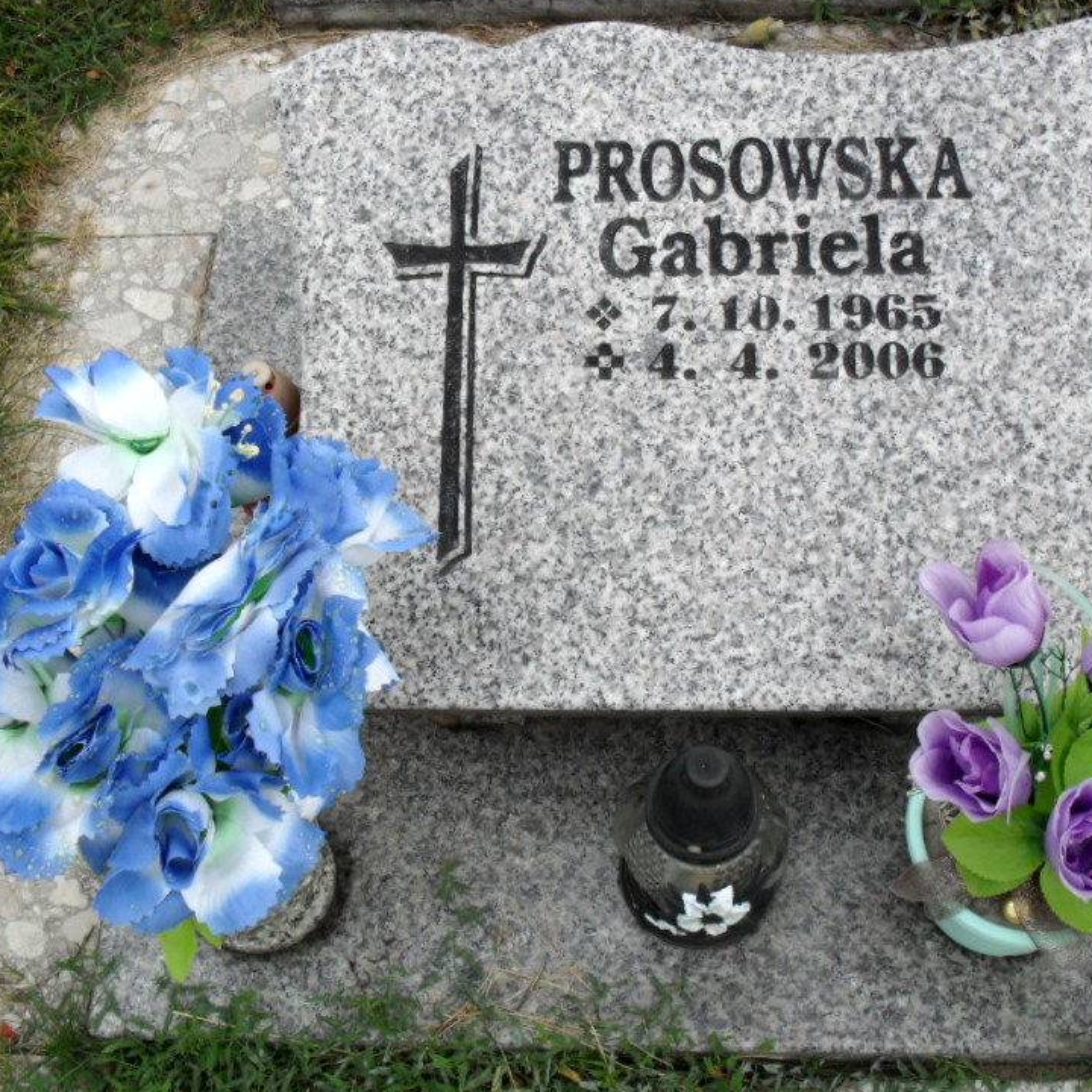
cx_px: 578
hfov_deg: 38.3
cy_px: 538
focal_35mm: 44
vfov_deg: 38.3
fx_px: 1570
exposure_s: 1/500
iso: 100
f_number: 3.2
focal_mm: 6.3
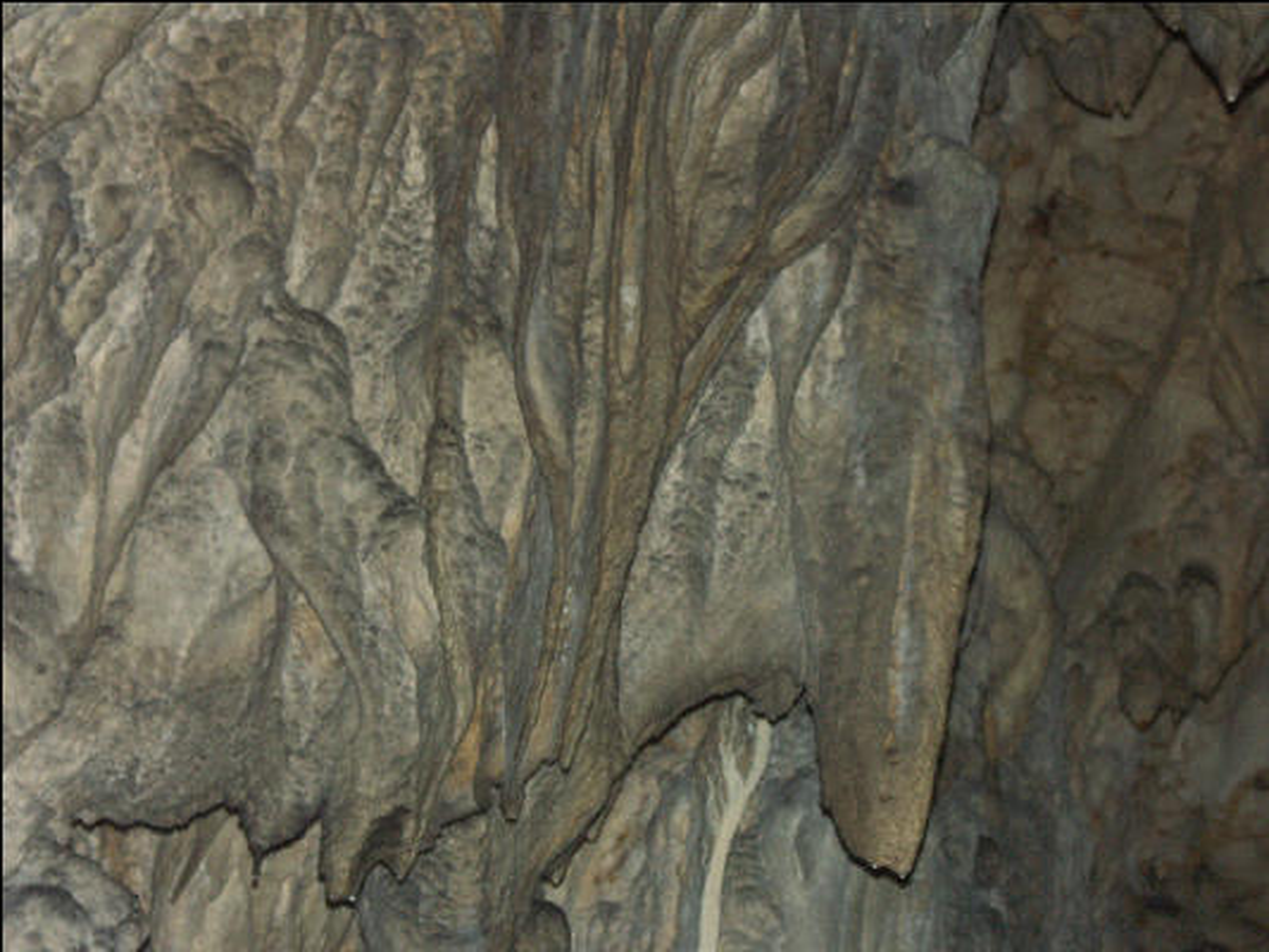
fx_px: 4033
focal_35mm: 110
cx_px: 634
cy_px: 476
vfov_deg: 13.5
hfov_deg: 17.9
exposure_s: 1/100
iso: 200
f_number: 3.5
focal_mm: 27.15
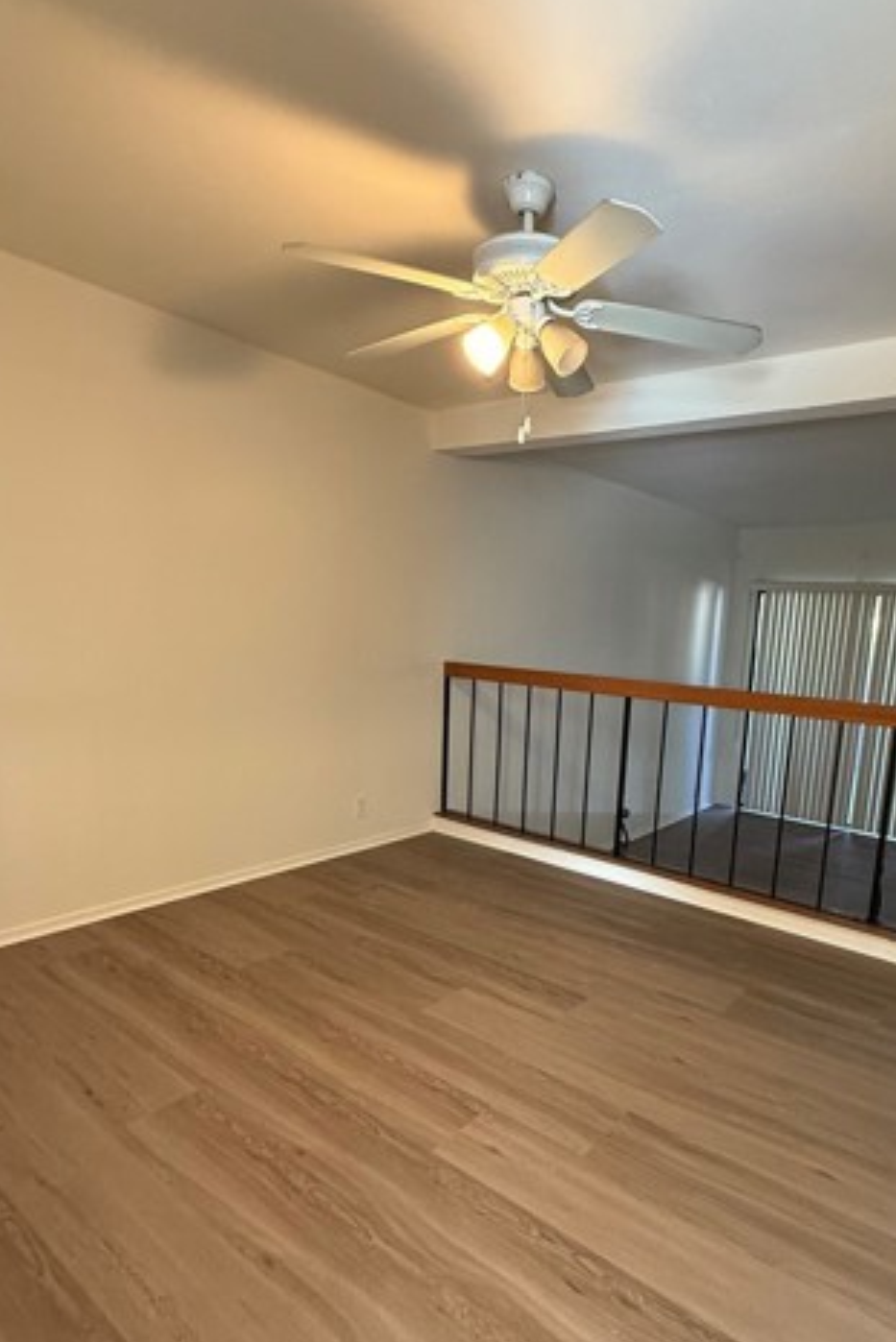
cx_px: 565
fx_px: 746
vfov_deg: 83.4
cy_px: 766
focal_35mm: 20
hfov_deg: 61.1
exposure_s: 1/60
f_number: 2.2
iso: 500
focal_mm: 2.22
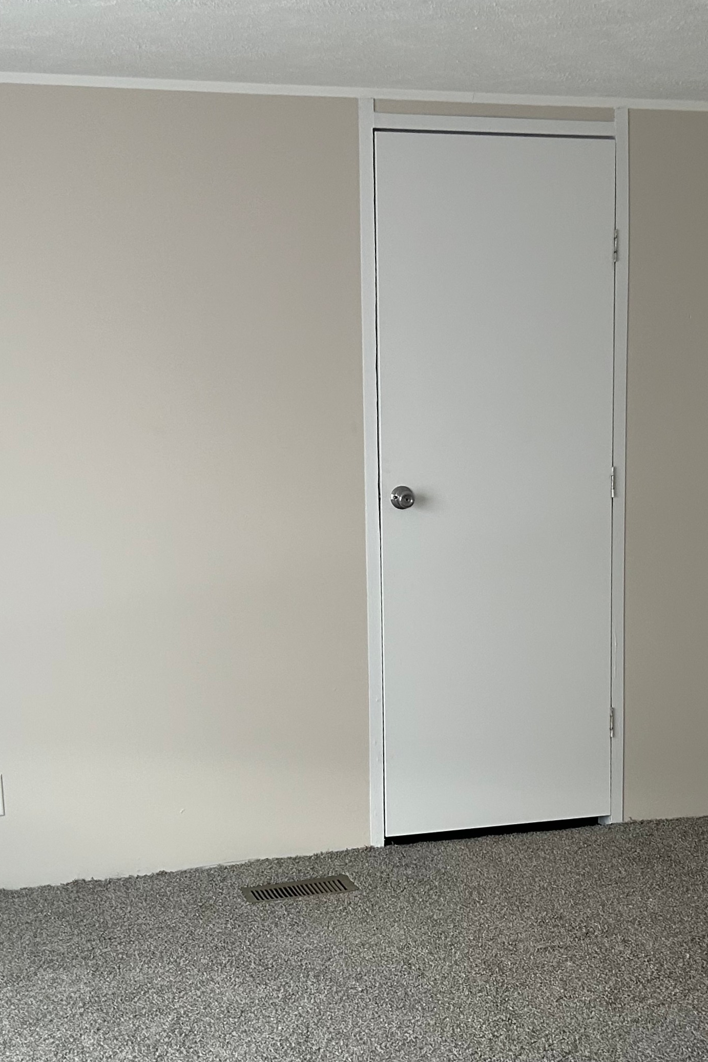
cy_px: 571
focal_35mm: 48
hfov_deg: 28.0
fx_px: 1416
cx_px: 429
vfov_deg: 41.1
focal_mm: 5.7
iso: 125
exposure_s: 1/121
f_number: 1.5
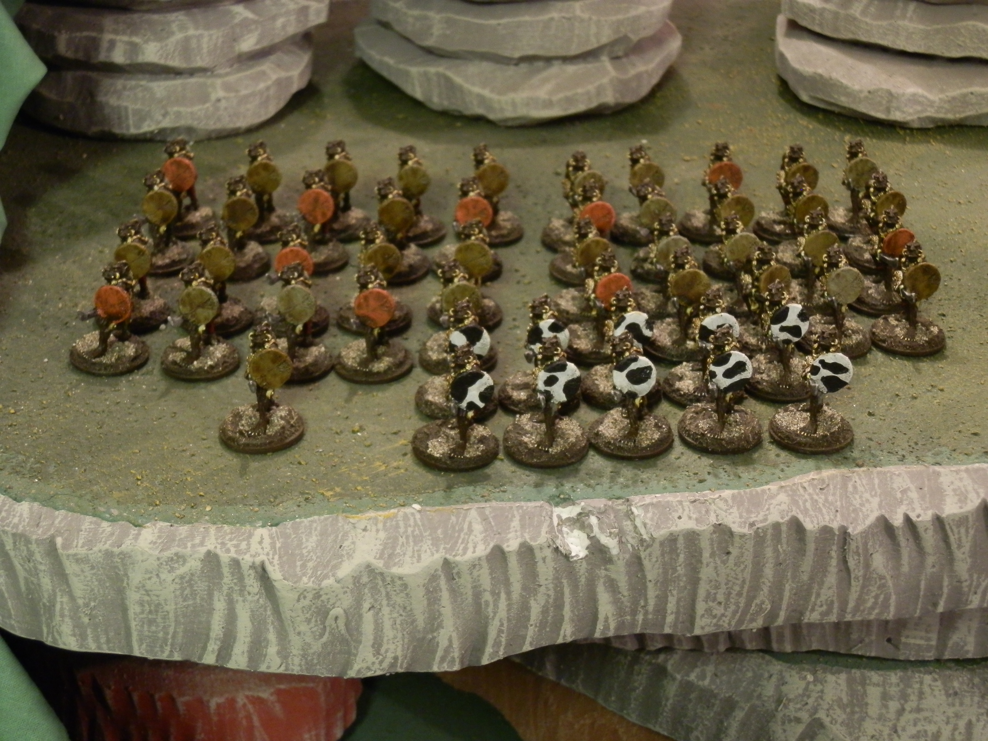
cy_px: 370
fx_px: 1741
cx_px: 494
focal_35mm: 61
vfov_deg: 24.0
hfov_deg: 31.7
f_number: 3.7
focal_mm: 10.99
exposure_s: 1/8
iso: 250
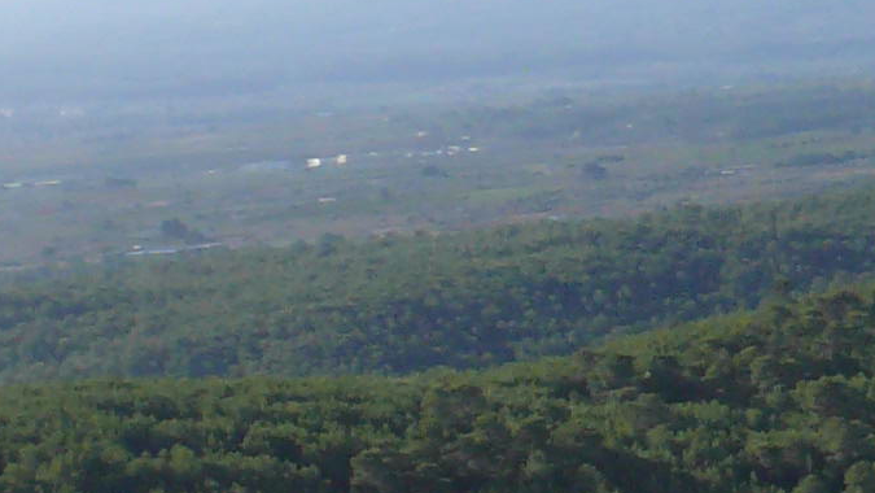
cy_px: 221
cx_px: 1383
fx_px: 4780
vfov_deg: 5.9
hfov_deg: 10.1
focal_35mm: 206
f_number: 5
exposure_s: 1/200
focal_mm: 7.4
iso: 100
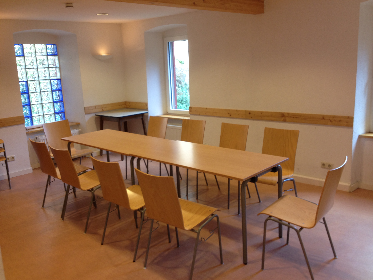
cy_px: 140
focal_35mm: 35
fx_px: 377
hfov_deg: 52.6
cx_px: 186
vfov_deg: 40.7
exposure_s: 1/24
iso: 50
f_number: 2.4
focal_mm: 4.28
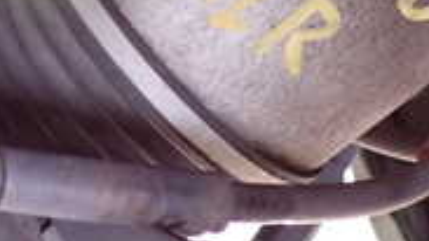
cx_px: 9
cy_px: 49
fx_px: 1217
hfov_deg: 19.5
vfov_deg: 11.3
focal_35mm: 107
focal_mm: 5.4
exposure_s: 1/10
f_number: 2.3
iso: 800
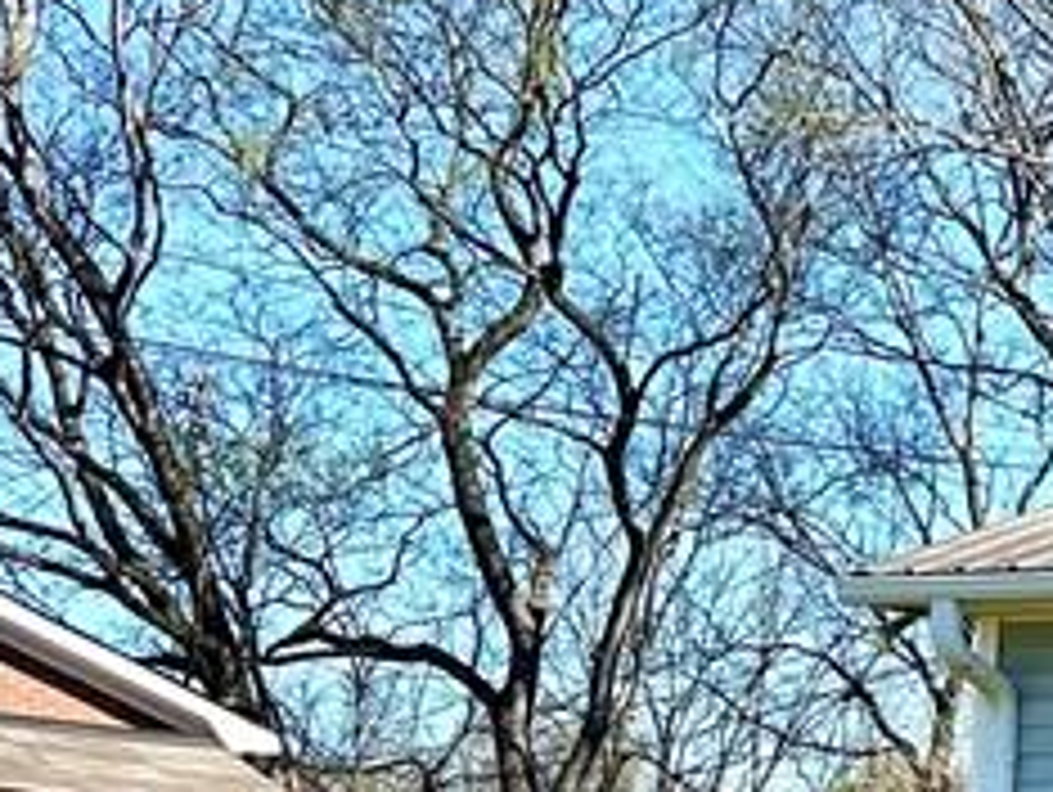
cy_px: 580
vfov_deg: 14.1
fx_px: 3197
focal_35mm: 105
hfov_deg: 14.6
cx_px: 2246
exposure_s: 1/2660
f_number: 1.78
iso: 80
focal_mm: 6.86
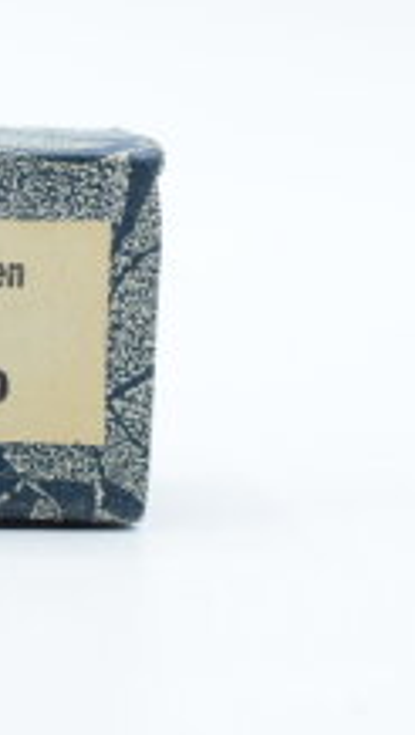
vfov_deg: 14.1
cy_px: 150
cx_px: -428
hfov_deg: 7.7
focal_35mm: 151
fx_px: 2956
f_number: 8
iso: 640
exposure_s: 1/200
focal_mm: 35
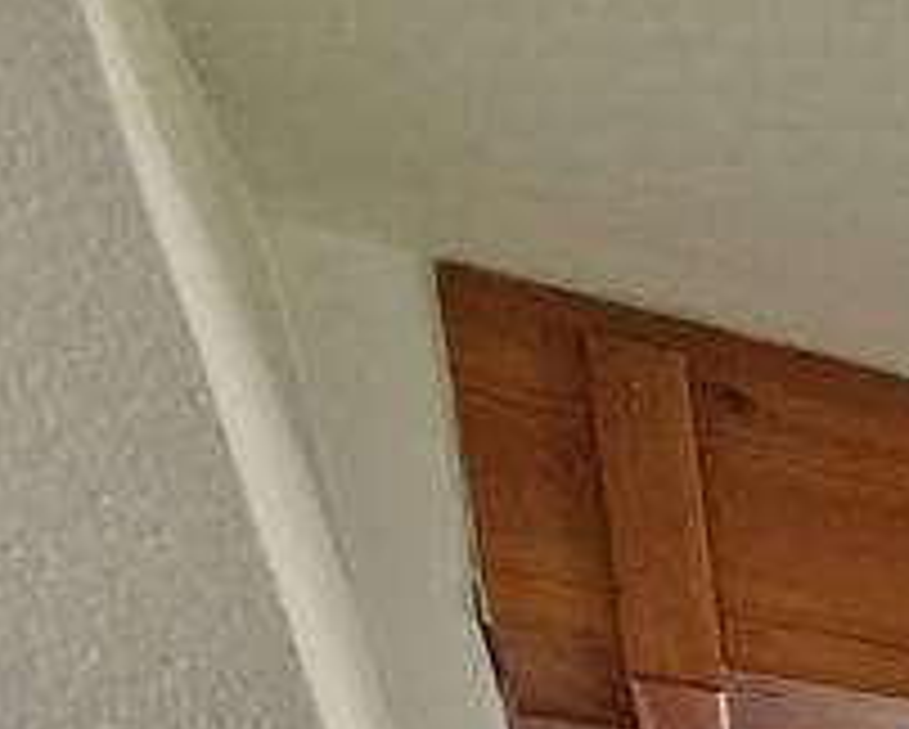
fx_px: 1804
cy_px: 1678
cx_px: 2360
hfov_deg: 13.8
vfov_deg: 15.2
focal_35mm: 67
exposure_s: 1/60
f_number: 2.2
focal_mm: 2.2
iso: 320
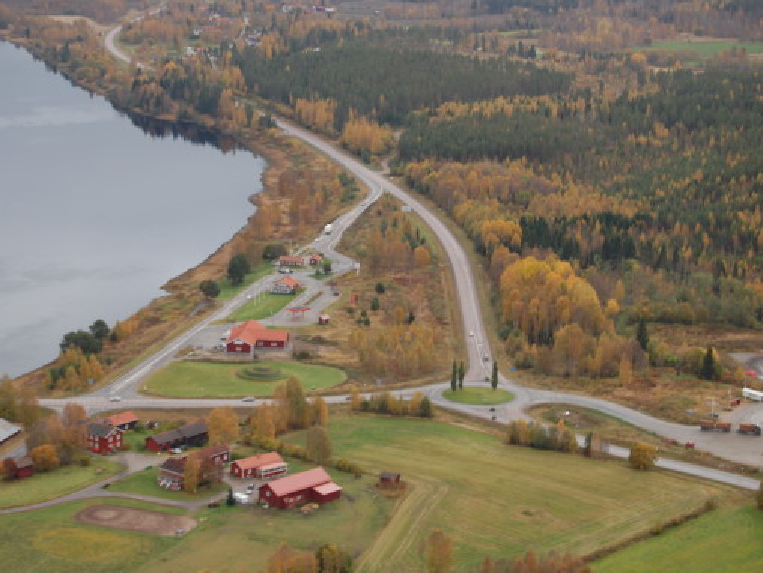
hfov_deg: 21.6
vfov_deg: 16.3
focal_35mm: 91
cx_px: 352
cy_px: 288
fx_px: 1997
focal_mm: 55
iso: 200
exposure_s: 1/160
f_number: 6.3
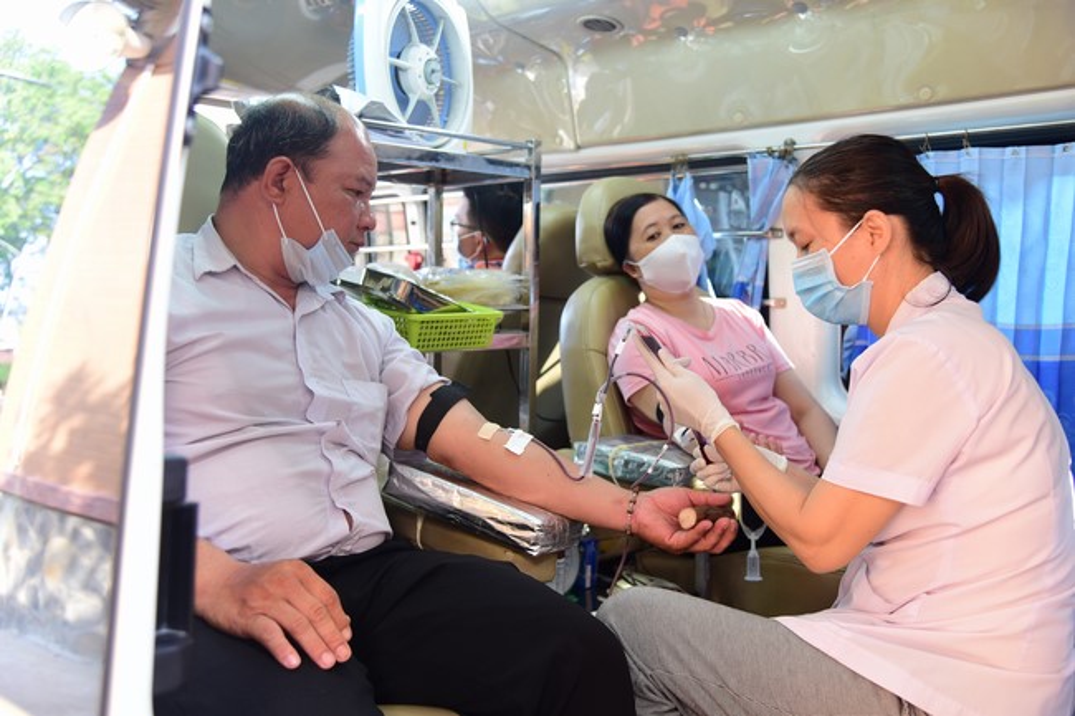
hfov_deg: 54.4
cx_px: 538
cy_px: 358
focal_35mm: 35
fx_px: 1045
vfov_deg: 37.8
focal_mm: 35
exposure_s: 1/60
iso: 400
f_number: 4
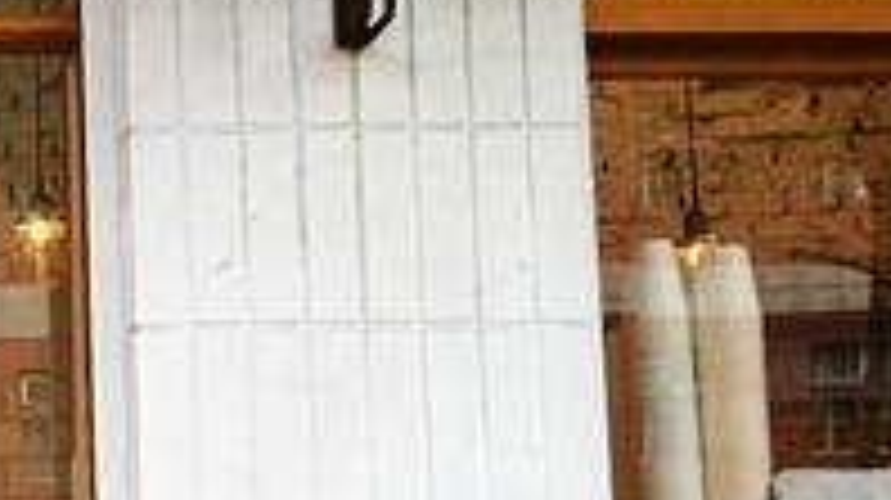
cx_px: -464
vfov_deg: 11.2
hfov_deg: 17.8
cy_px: 464
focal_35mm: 107
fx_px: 2526
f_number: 2.2
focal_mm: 4.5
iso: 64
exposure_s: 1/100
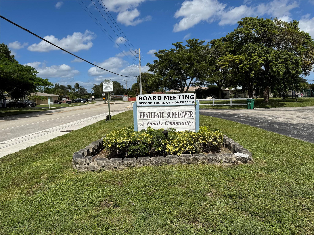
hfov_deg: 71.6
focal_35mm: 24
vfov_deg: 56.8
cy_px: 118
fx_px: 218
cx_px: 157
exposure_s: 1/9009
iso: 80
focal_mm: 6.76
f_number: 1.78
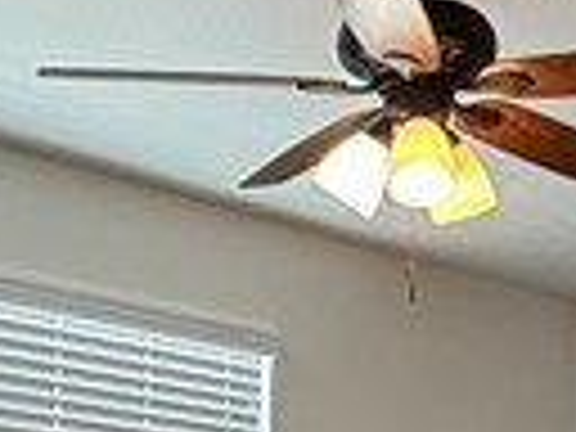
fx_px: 1864
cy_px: 724
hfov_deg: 17.4
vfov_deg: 12.3
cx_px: 468
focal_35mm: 112
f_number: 2.2
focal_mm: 2.22
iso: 200
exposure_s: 1/120
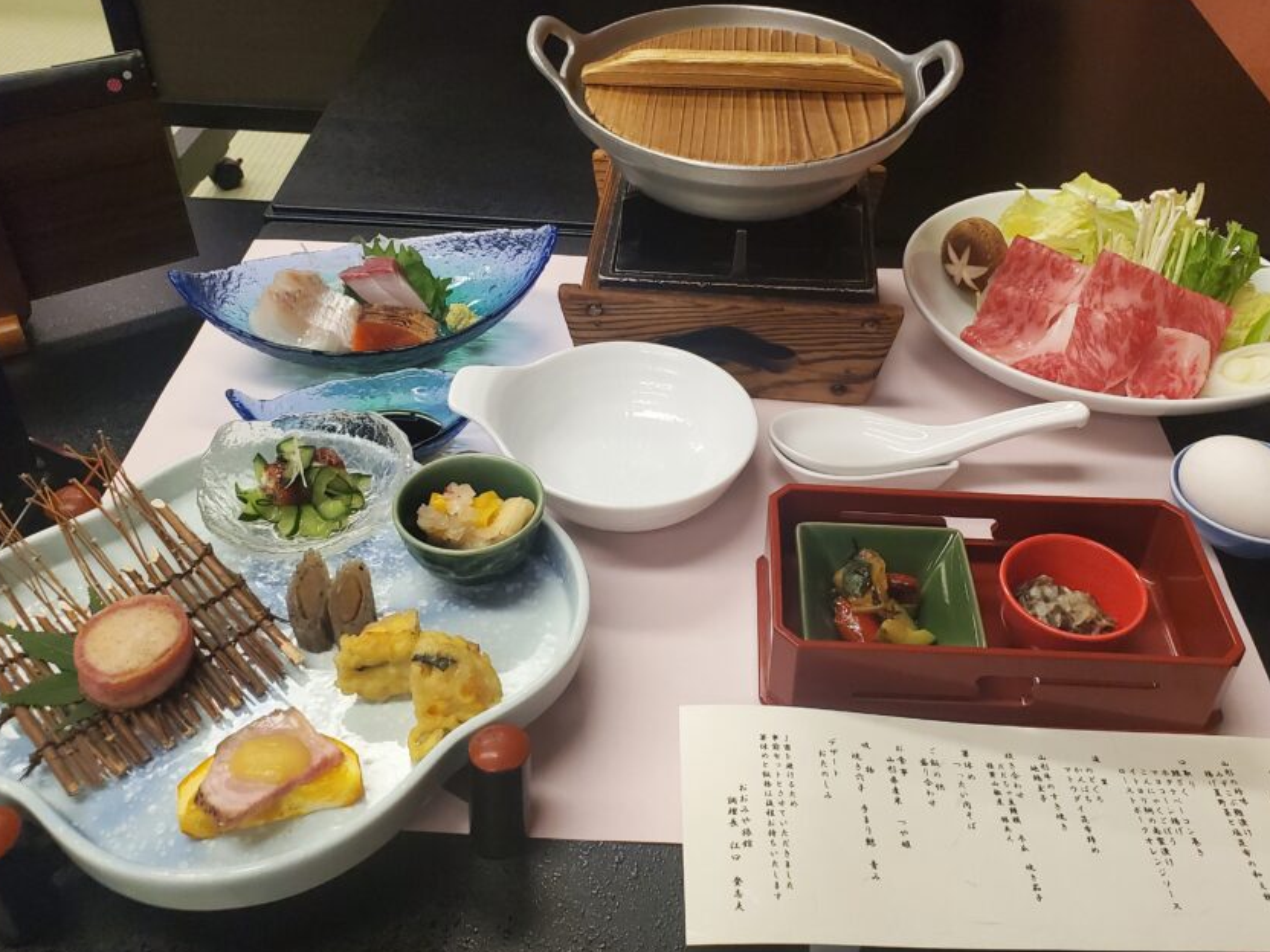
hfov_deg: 56.7
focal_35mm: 32
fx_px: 1174
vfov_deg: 43.9
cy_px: 375
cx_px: 688
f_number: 2.4
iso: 640
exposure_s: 1/50
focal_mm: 4.3
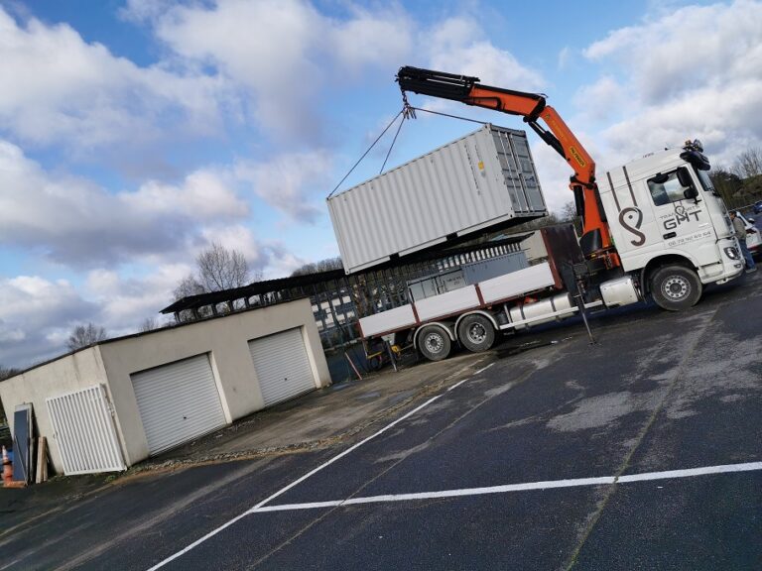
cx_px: 381
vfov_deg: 51.4
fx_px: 594
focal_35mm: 27
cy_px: 286
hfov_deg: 65.3
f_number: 1.6
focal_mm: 5.56
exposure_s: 1/3115
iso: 50
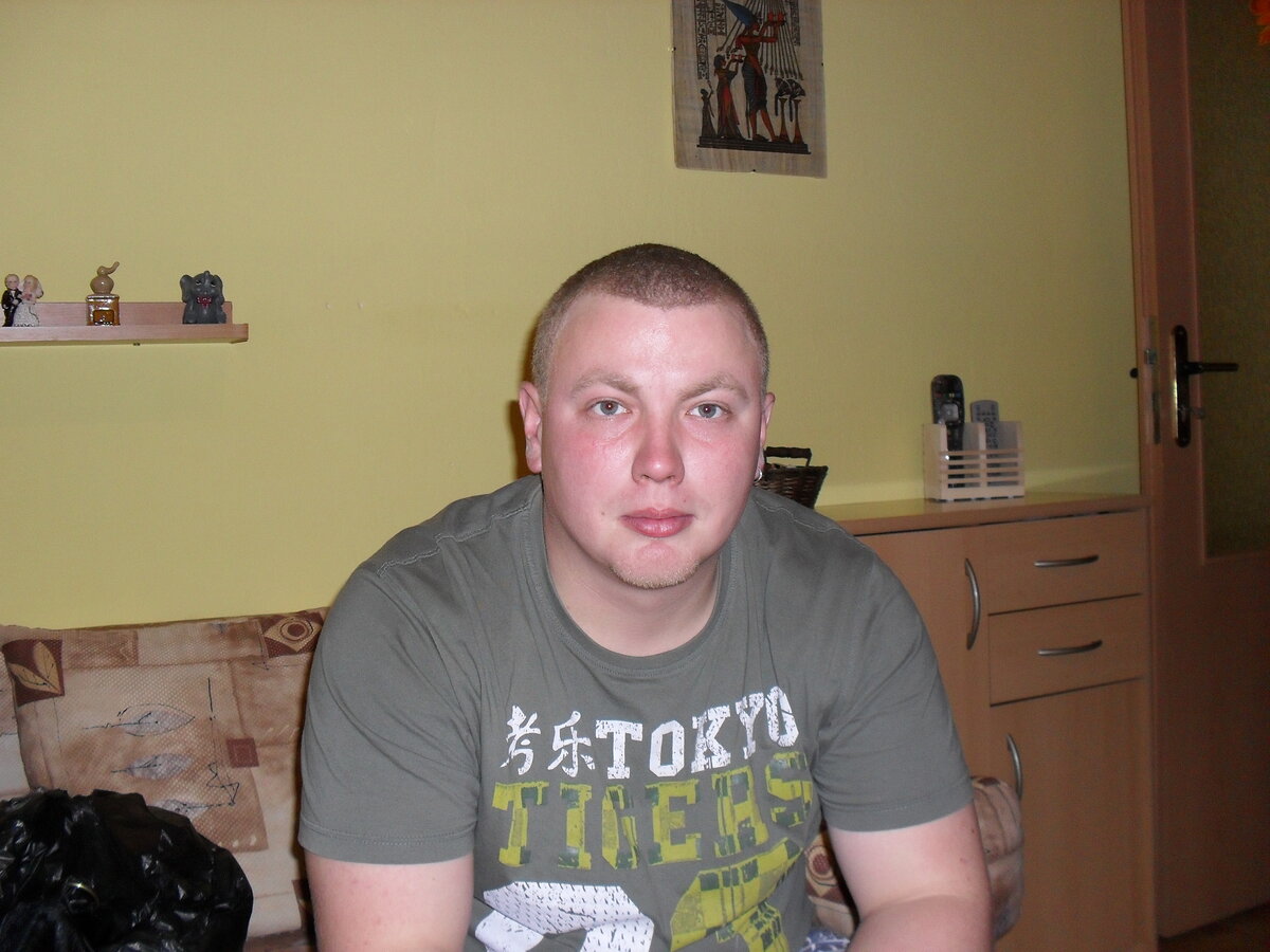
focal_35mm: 35
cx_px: 635
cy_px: 476
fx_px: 1284
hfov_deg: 52.6
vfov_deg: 40.7
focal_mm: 6.3
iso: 200
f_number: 3.2
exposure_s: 1/45
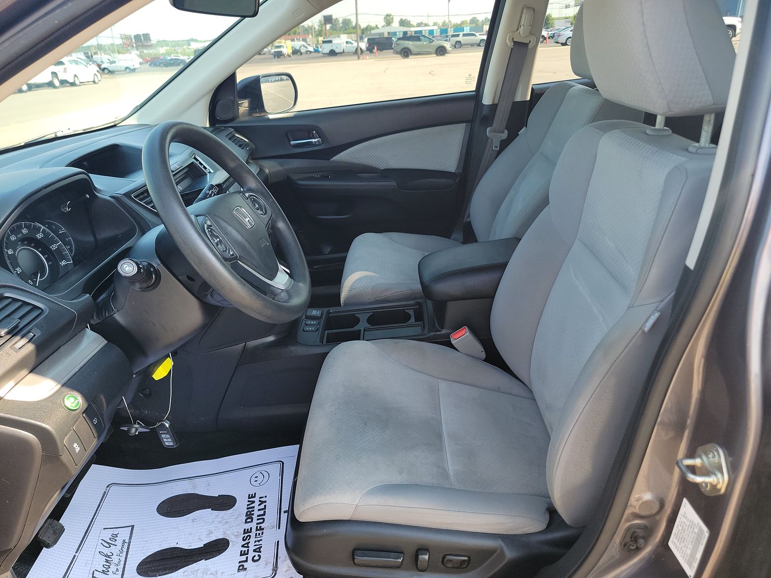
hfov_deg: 71.6
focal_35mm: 24
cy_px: 289
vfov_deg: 56.8
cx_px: 386
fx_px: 535
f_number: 1.8
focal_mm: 6.7
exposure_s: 1/119
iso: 68
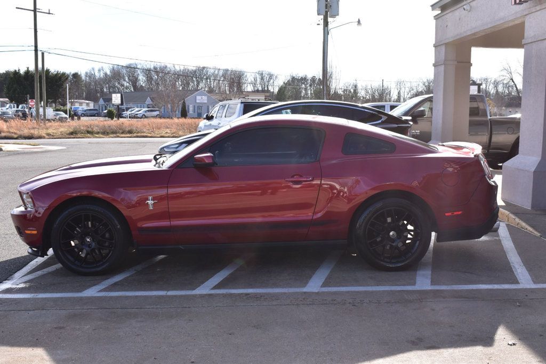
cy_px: 182
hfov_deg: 46.4
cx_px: 273
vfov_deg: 31.9
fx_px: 637
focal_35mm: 42
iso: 400
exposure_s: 1/320
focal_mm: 28
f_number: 11
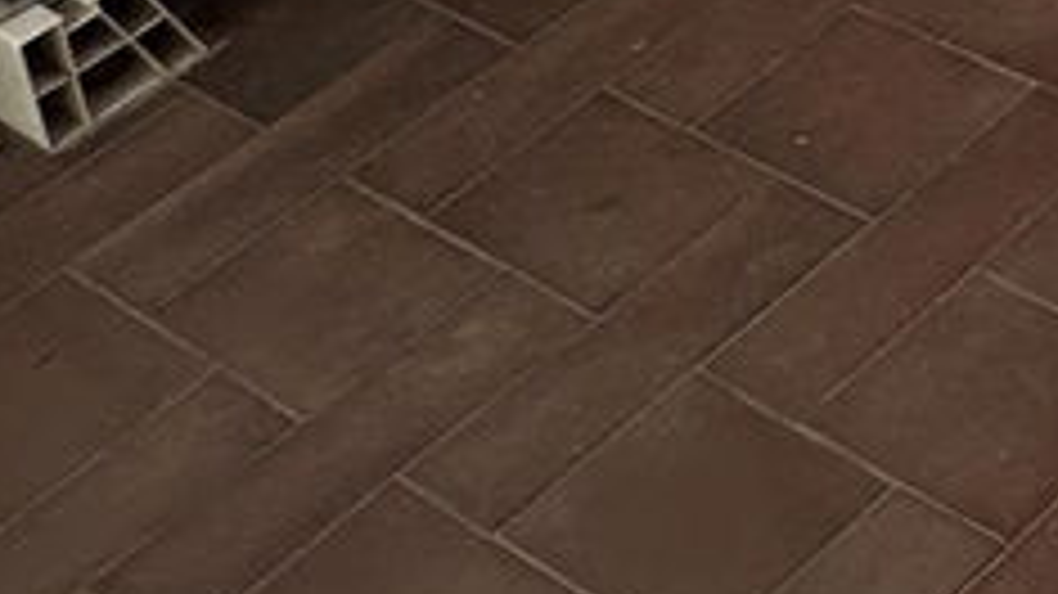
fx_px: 2917
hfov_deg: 12.2
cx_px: 2980
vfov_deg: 8.5
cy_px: -1503
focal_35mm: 104
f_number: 2.2
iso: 40
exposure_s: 1/1006
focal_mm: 2.22
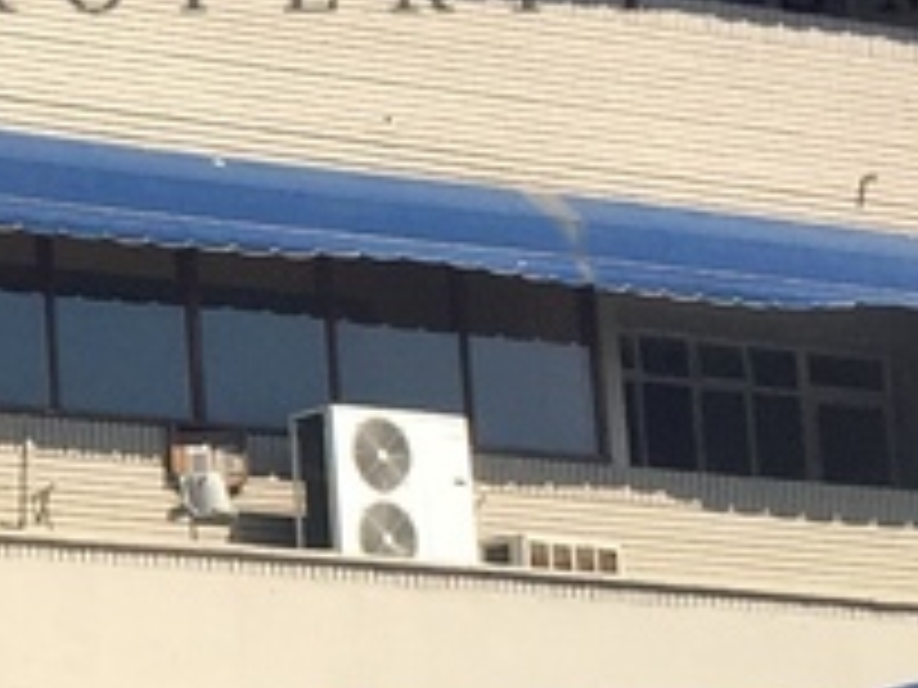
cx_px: -1022
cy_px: 396
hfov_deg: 10.5
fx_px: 4535
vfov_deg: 8.7
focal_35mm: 171
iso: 32
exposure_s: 1/1582
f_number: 2.2
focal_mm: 4.15
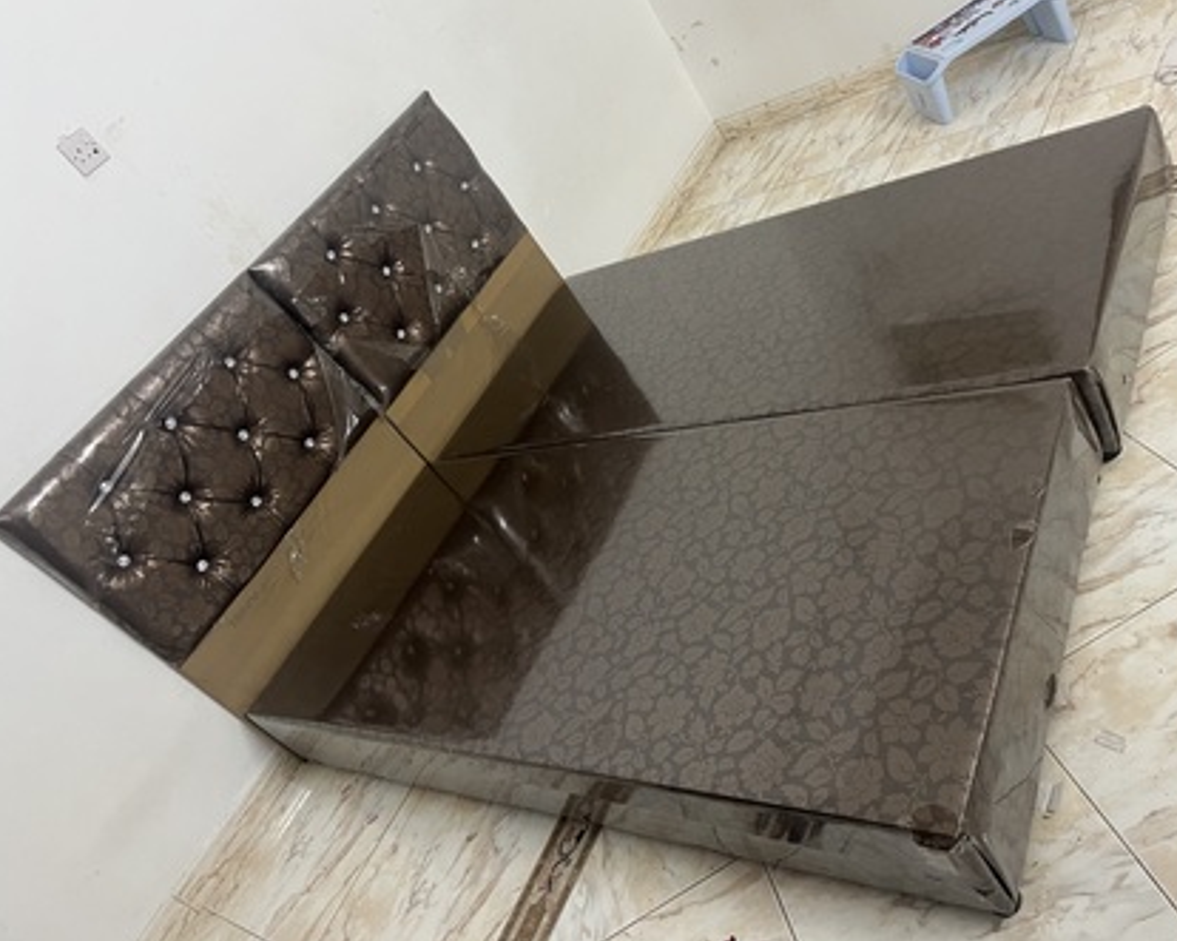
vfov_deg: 51.5
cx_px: 635
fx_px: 975
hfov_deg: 62.1
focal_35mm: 28
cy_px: 459
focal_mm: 5.1
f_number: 1.6
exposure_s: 1/60
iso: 250
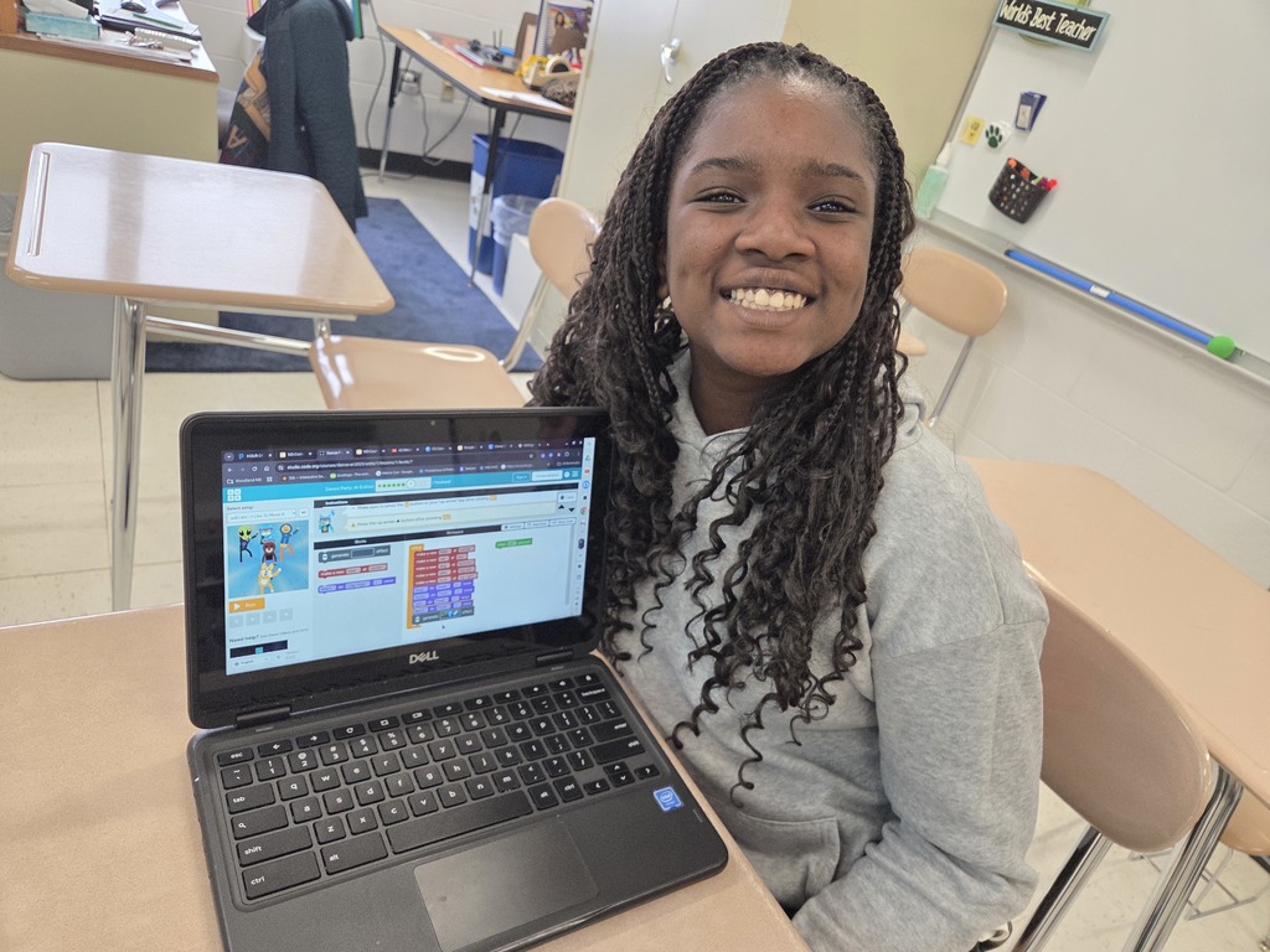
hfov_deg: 73.9
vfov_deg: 58.9
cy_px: 476
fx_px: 844
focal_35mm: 23
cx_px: 635
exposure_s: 1/120
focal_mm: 5.4
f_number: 1.8
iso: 250
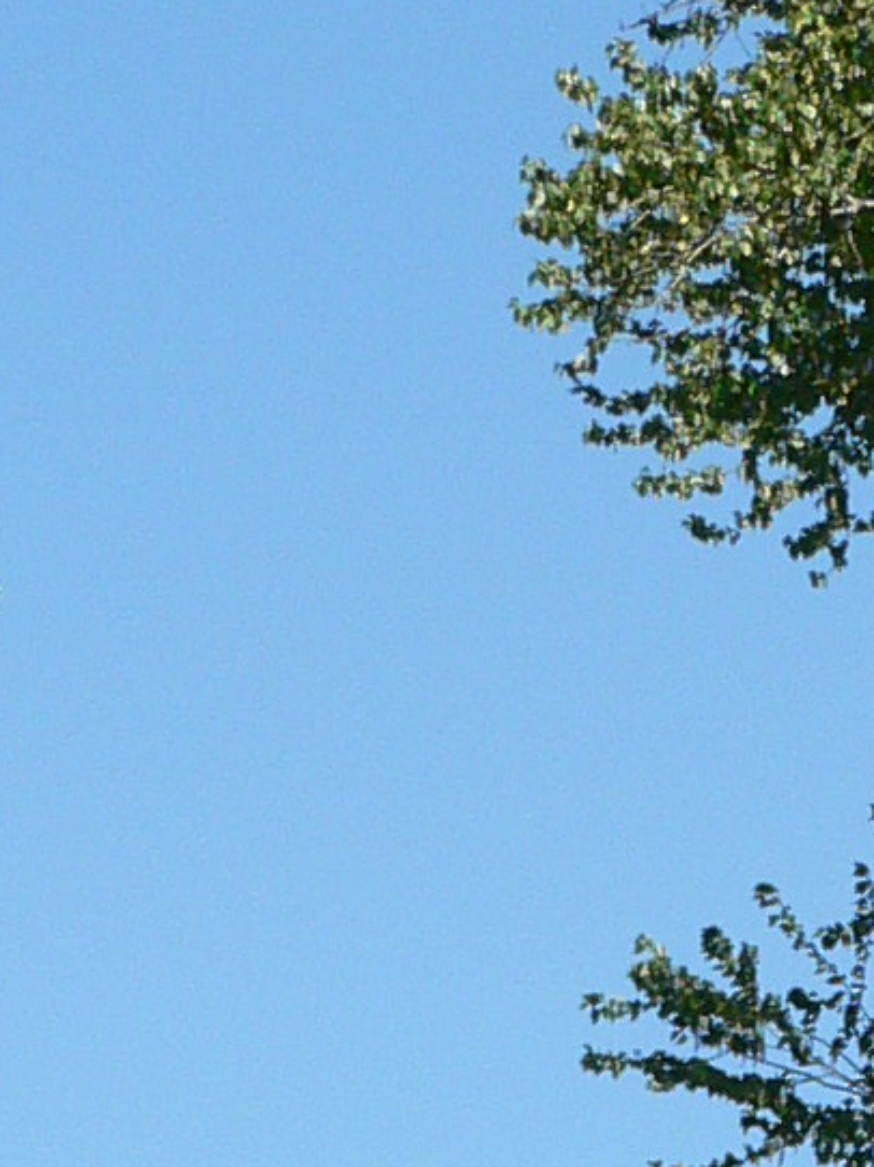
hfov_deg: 3.3
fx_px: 15127
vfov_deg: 4.4
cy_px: 1182
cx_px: 1589
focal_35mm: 449
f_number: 4.5
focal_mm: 15.8
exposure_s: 1/400
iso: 80
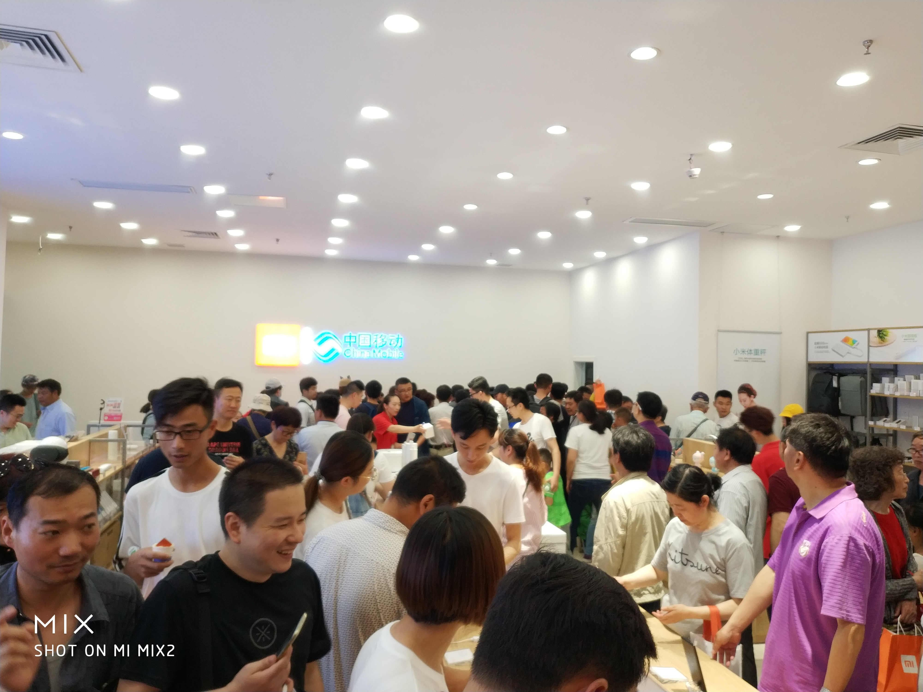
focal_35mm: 32
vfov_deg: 44.2
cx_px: 462
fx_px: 853
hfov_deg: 56.8
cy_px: 346
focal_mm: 4.5
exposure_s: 1/33
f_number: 2
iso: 171
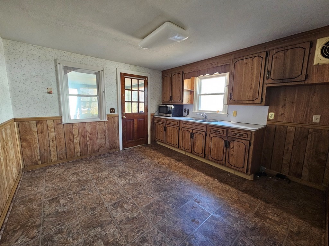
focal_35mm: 13
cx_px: 164
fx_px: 124
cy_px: 123
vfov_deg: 89.9
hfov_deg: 106.2
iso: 320
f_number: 2.2
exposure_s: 1/40
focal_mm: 2.2
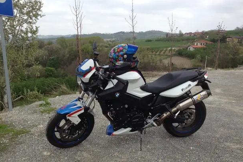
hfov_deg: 51.9
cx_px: 121
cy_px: 89
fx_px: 250
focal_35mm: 37
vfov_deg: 35.9
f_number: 2.4
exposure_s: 1/1042
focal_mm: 4.28
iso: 64
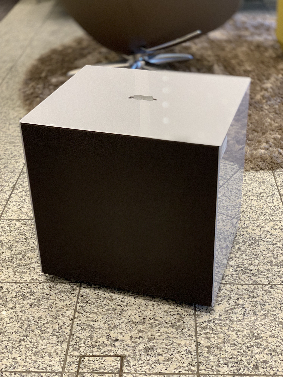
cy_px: 188
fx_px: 567
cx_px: 142
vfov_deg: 36.8
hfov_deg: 28.0
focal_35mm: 52
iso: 100
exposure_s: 1/50
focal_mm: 6
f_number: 2.4
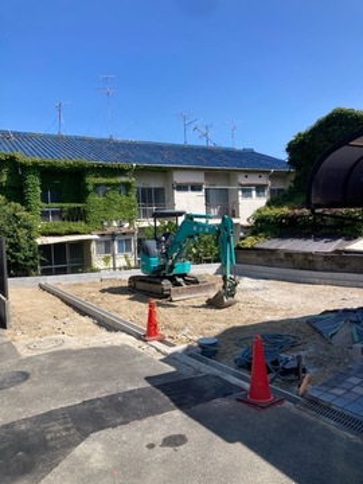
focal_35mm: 28
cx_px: 182
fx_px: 391
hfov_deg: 49.7
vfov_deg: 63.4
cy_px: 242
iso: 20
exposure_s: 1/1869
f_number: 1.8
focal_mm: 3.99
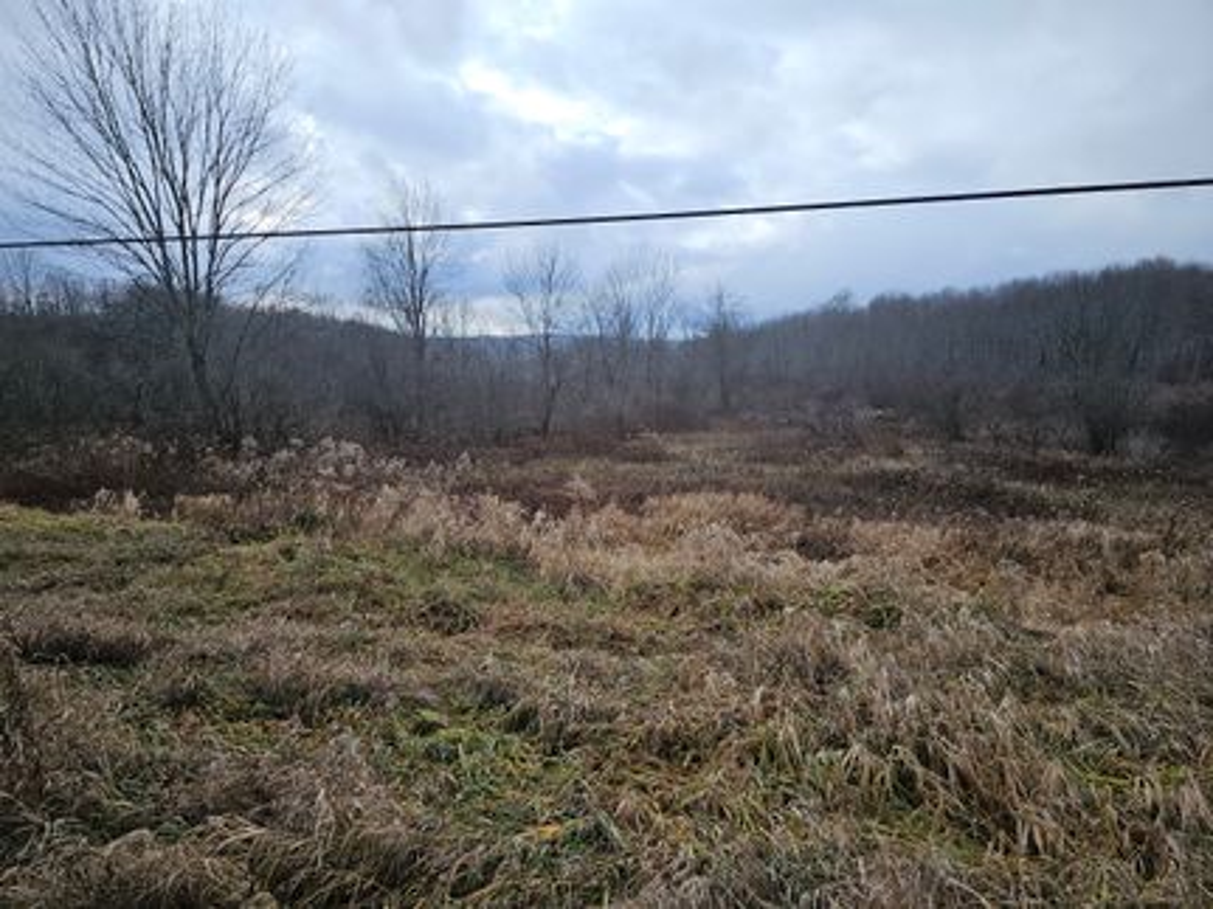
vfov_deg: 58.9
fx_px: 806
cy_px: 454
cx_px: 606
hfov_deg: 73.9
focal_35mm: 23
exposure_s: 1/306
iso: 10
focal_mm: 6.3
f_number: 1.7
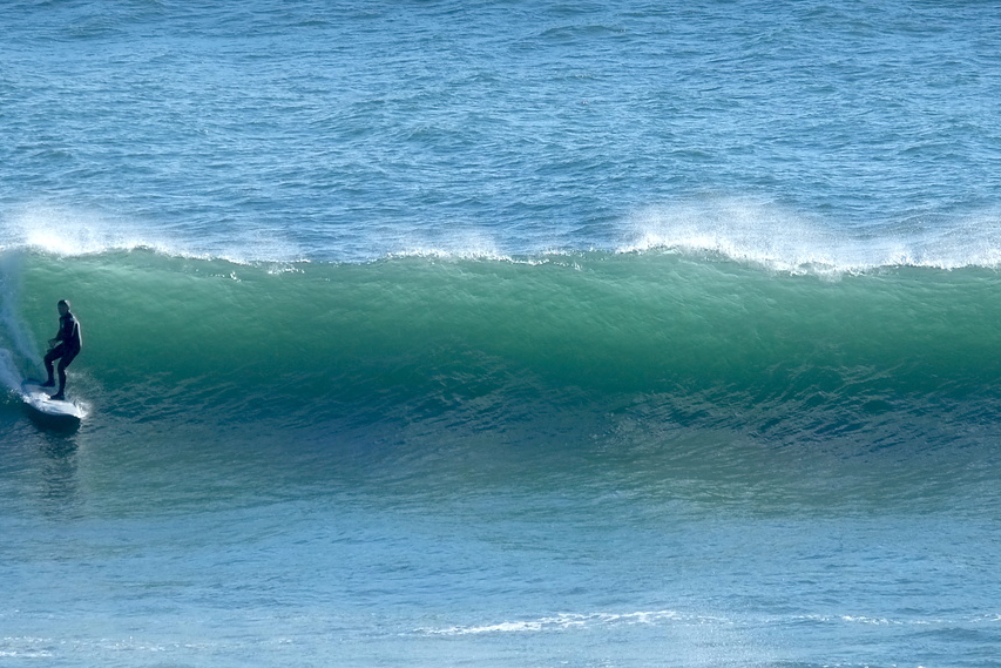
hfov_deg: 3.3
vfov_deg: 2.2
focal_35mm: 628
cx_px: 533
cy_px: 204
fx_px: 17464
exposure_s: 1/1000
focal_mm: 230
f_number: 7.1
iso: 320
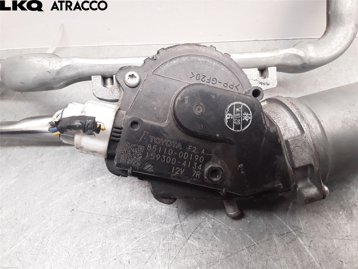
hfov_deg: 63.4
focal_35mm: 28
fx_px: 290
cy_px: 134
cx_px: 179
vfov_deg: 49.7
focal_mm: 2.91
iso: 100
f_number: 1.9
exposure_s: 1/50
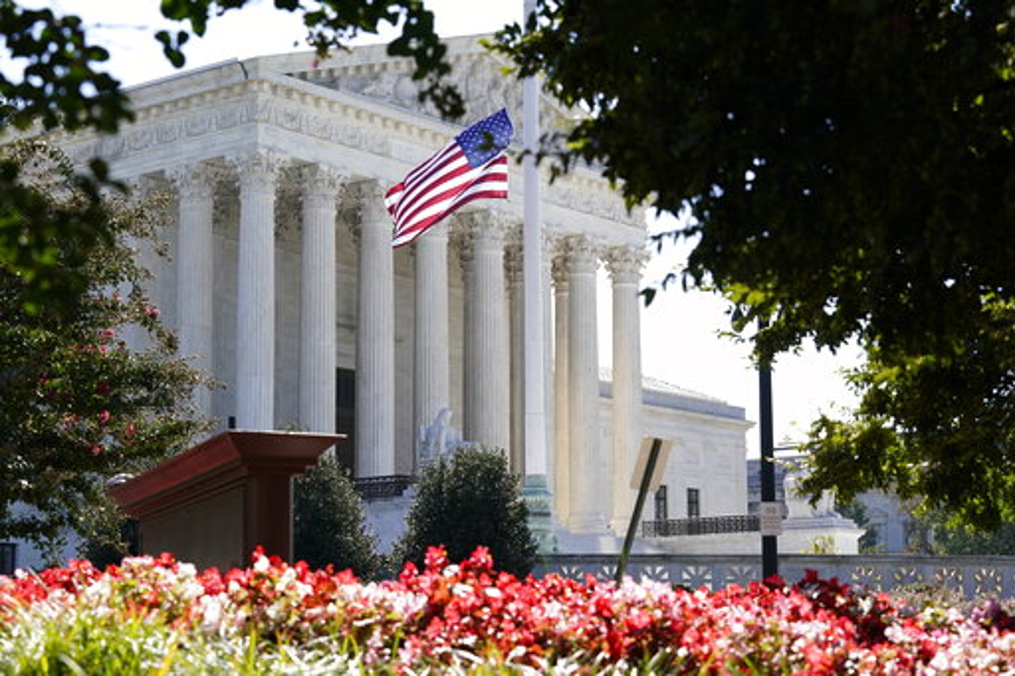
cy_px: 338
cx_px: 508
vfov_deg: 19.4
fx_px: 1973
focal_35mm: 70
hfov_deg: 28.9
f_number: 7.1
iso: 320
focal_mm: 70
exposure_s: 1/640
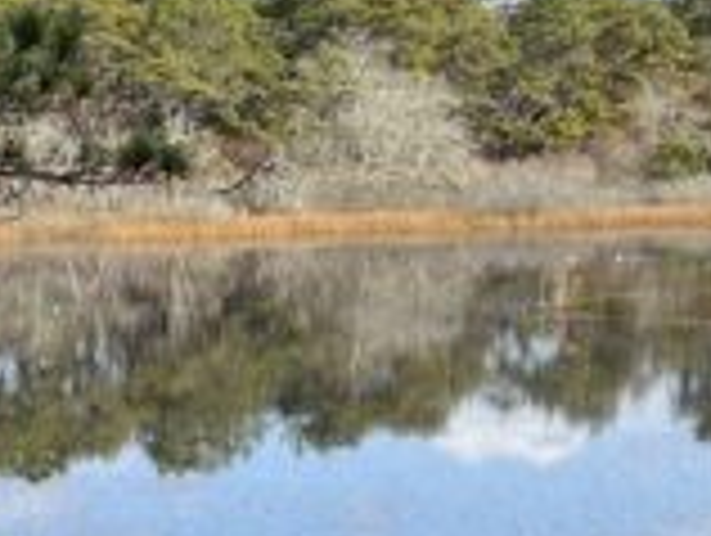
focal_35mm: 126
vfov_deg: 11.6
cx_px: 230
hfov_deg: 15.6
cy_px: 586
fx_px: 2592
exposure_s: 1/2208
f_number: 1.5
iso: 50
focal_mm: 5.7
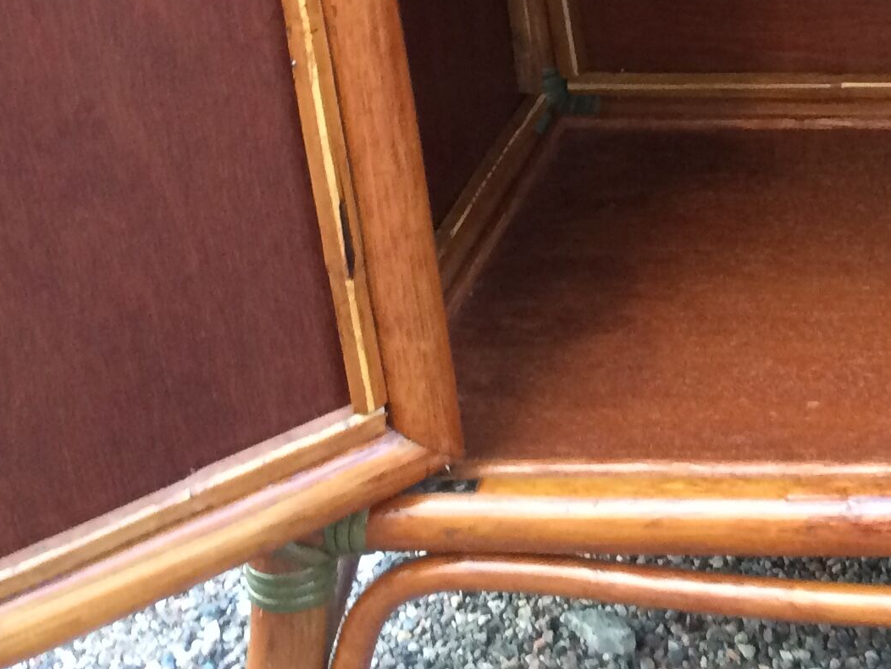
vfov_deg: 15.7
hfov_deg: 20.6
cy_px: -180
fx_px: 2317
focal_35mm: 90
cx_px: 1021
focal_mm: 4.15
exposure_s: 1/33
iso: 160
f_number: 2.2
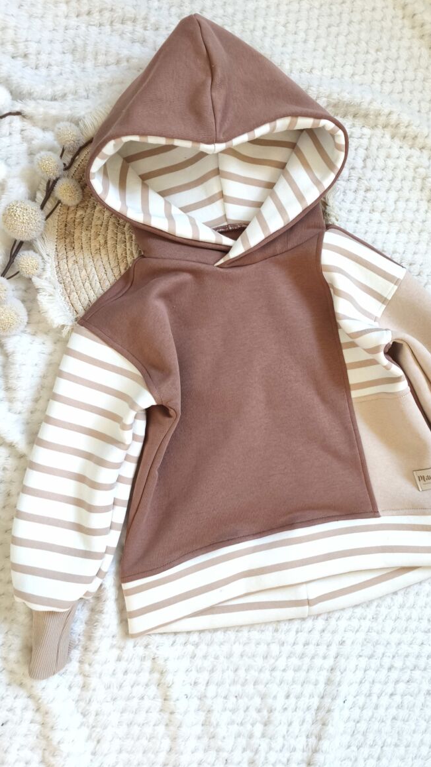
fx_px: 528
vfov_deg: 71.9
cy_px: 375
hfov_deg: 43.8
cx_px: 287
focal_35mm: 26
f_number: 1.7
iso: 800
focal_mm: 5.35
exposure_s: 1/33.3
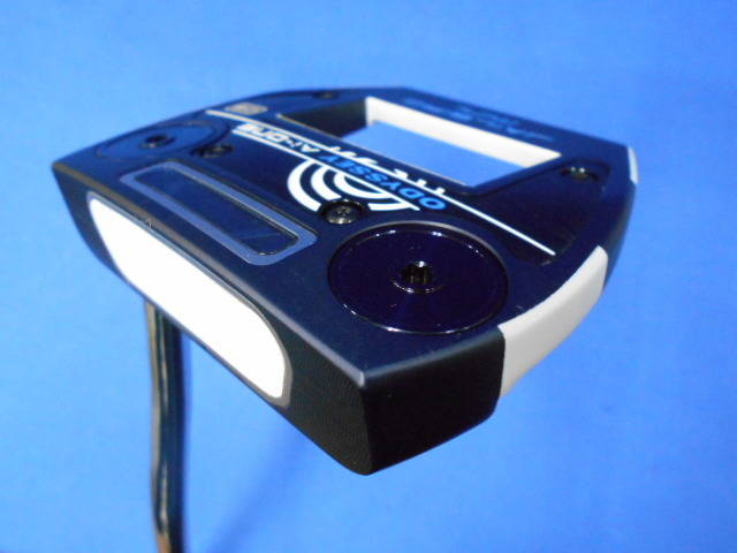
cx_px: 368
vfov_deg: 46.8
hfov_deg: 60.0
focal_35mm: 30
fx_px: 639
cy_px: 276
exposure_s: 1/50
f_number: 3.4
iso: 800
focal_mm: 5.1
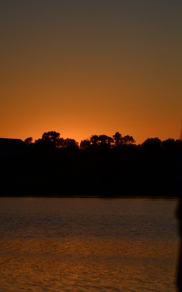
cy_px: 213
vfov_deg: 11.3
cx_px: 41
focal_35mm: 185
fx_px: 1469
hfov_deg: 7.1
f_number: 4.5
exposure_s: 1/8000
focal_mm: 80
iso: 280
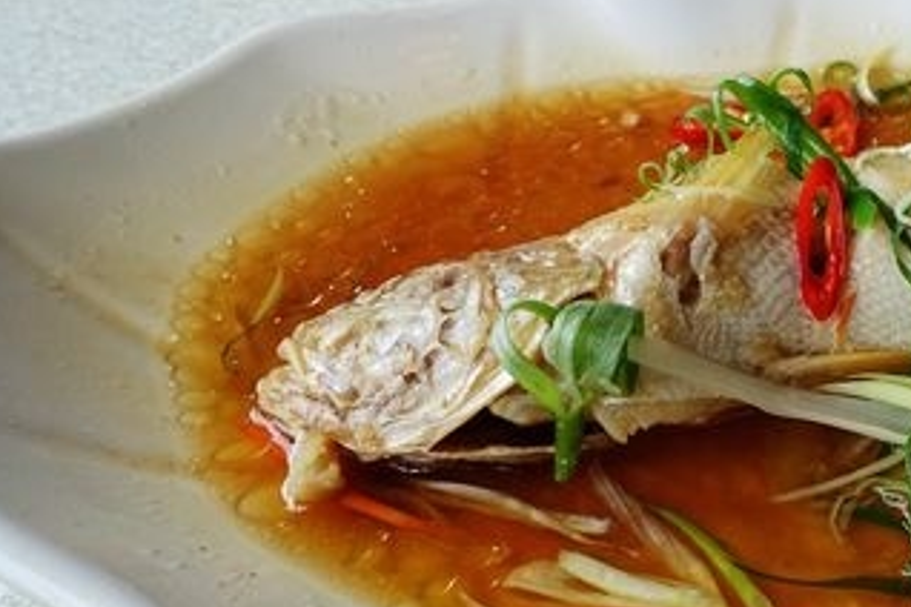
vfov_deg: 27.5
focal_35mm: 49
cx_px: 871
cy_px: 322
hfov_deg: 36.9
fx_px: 1240
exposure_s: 1/200
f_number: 4
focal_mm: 8.8
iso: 125
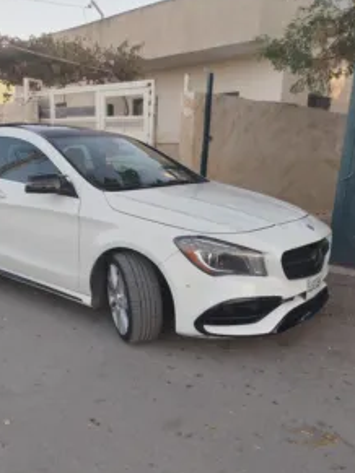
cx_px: 129
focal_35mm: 33
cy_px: 314
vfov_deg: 54.3
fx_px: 452
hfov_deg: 42.5
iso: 50
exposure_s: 1/168
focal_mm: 5.31
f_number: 1.7
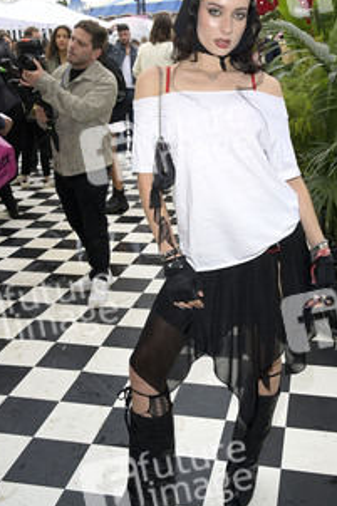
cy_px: 230
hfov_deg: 32.4
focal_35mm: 41
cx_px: 215
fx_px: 576
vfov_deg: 47.4
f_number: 7.1
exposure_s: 1/125
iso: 320
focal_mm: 31
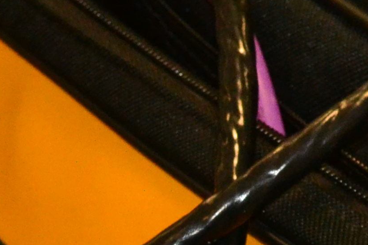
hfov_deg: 4.5
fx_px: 4710
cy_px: 531
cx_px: -16
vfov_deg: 3.0
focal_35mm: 461
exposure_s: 1/80
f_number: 5.6
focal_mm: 55
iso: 1800
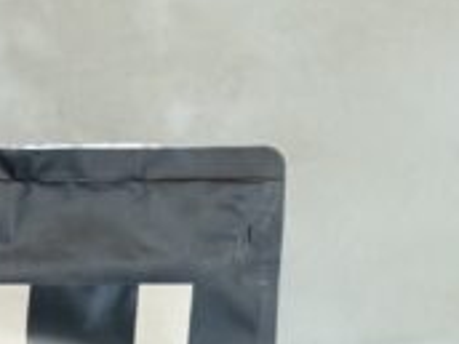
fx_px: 2214
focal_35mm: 167
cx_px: -291
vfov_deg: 8.7
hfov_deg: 11.2
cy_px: 501
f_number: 1.78
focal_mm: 6.76
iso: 80
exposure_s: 1/60
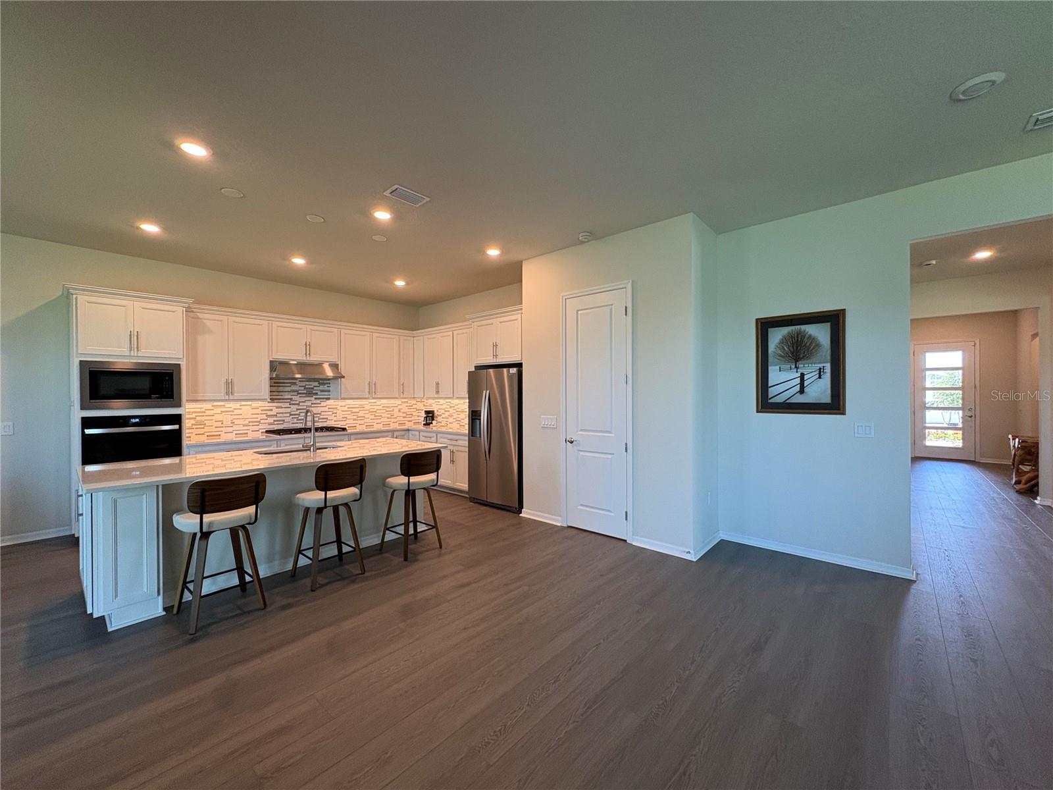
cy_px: 395
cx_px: 526
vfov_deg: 85.7
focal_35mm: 14
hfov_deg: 102.1
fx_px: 426
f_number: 2.2
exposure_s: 1/120
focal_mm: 2.22
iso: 200
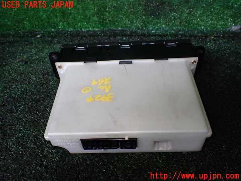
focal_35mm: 30
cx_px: 120
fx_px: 209
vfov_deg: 46.8
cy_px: 90
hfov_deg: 60.0
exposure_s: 1/125
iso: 400
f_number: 2.3
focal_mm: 5.4
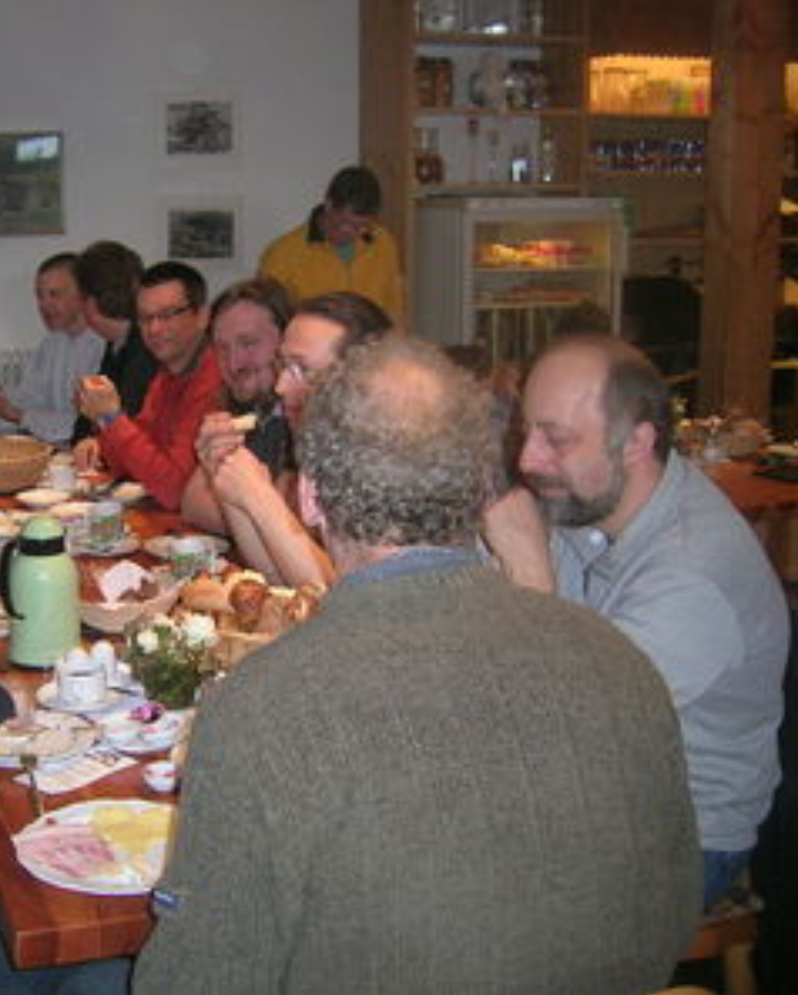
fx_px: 1357
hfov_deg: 31.8
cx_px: 141
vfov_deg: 40.3
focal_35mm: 46
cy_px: 496
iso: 122
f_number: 2.8
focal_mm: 5.4
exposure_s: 1/60.1
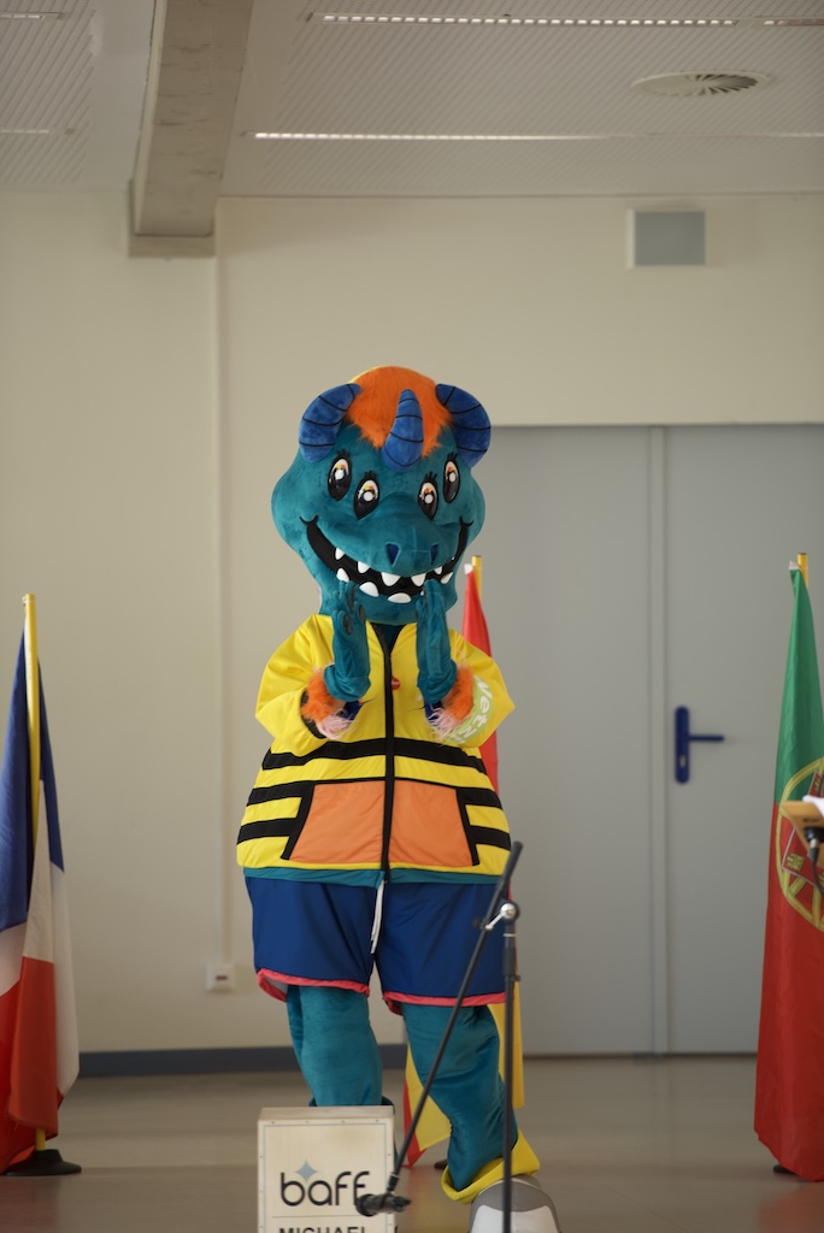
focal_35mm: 200
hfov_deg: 6.9
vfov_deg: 10.3
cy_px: 616
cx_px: 412
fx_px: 6857
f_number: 2.8
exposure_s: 1/80
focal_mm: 200
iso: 400
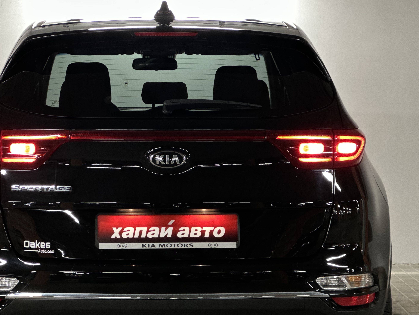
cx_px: 170
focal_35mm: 111
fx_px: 1344
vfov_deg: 13.3
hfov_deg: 17.7
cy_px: 208
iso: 400
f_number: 2.8
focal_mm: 9
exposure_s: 1/20
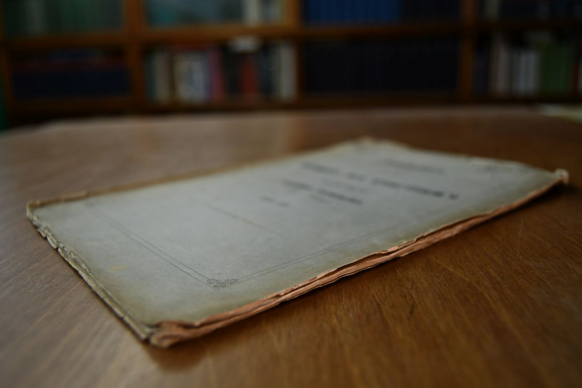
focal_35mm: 33
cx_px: 291
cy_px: 194
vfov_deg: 40.0
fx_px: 533
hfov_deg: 57.2
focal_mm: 22
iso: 800
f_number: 3.5
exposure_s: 1/250
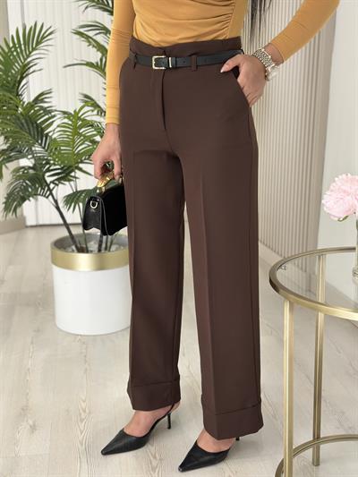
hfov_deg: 30.3
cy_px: 238
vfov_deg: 39.6
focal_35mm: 48
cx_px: 179
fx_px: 662
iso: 80
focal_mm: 6.86
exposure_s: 1/222
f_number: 1.78
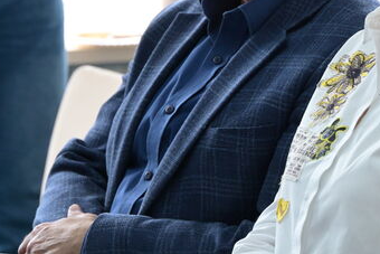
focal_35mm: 400
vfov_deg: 3.4
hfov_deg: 5.1
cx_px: 268
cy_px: -11
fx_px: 4224
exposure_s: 1/125
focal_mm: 170
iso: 2200
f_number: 6.3
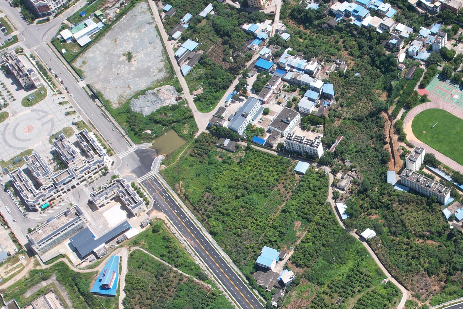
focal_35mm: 55
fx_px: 707
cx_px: 416
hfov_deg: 34.3
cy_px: 212
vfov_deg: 24.5
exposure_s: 1/1500
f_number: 2.8
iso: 100
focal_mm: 8.38
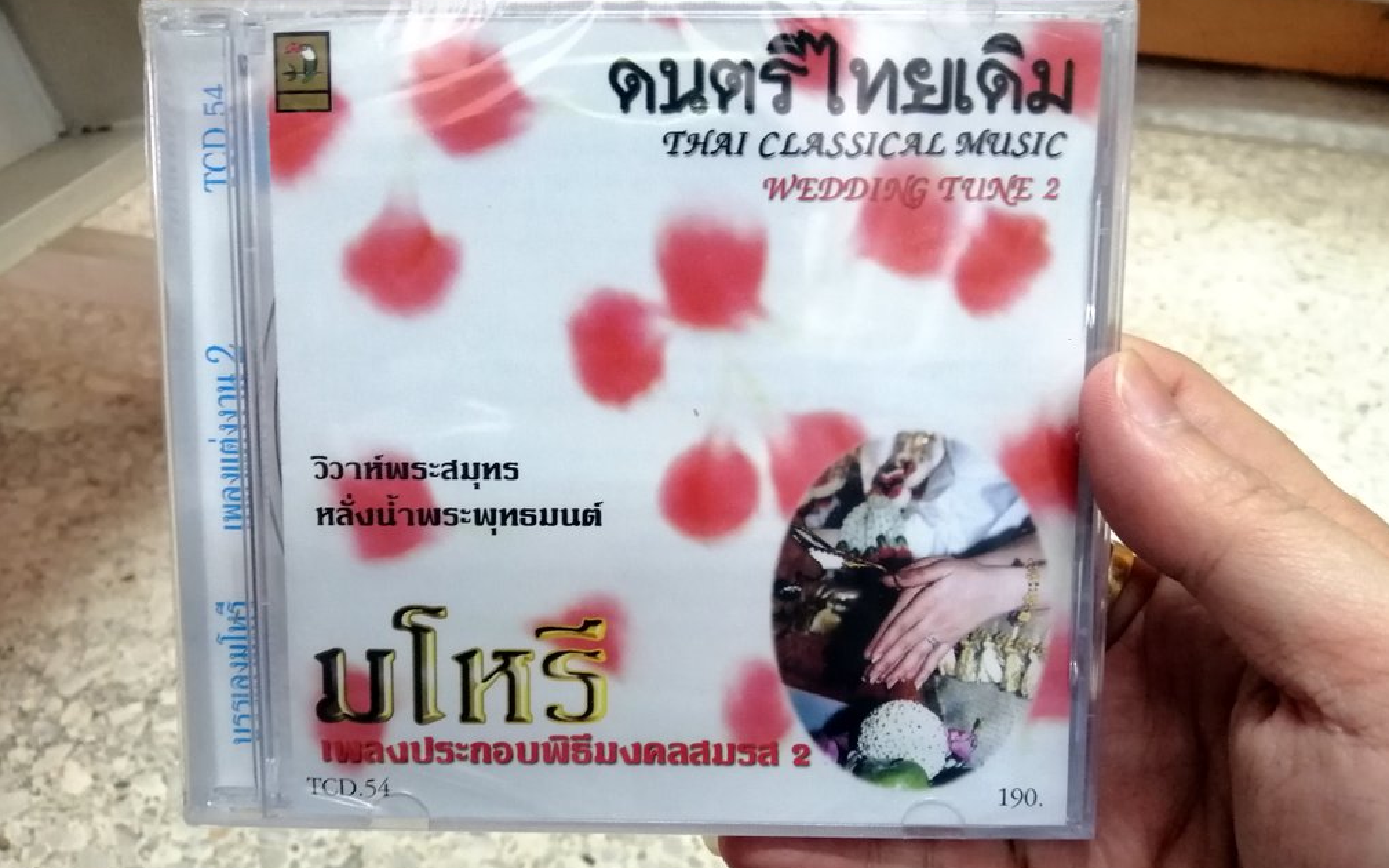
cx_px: 703
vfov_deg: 44.5
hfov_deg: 66.5
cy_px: 448
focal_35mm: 28
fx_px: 1060
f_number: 2.2
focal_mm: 3.81
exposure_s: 1/20
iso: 400
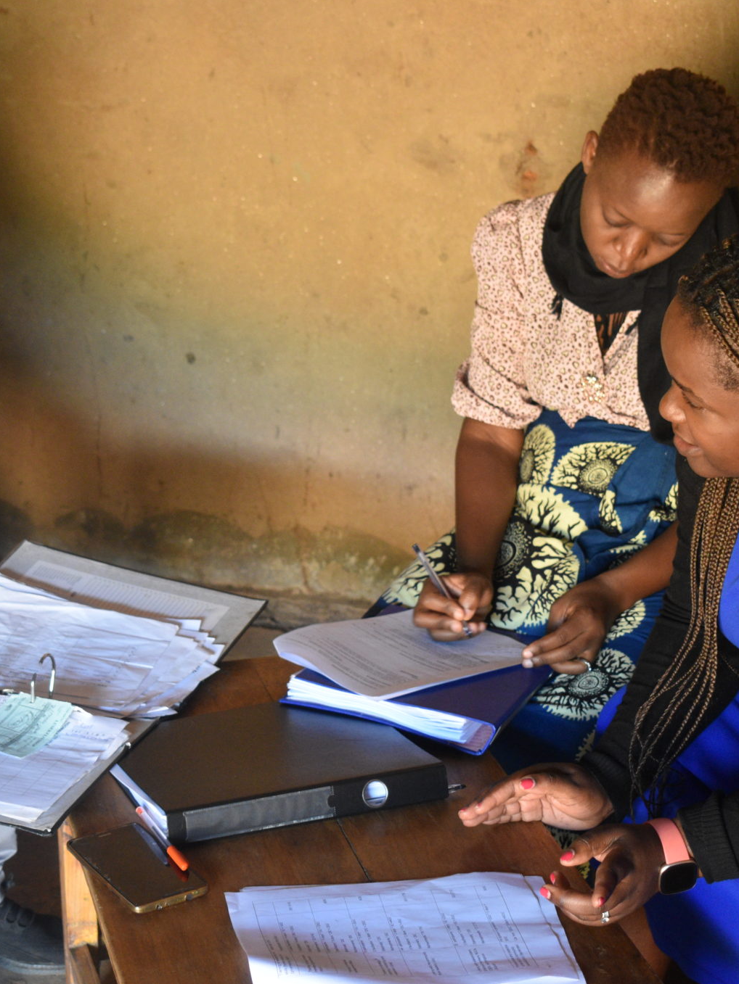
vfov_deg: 26.3
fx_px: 2106
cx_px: 252
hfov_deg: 19.8
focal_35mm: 74
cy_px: 491
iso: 1600
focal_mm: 34
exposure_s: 1/30
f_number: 4.5
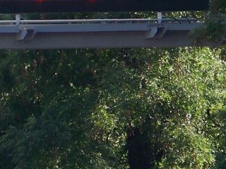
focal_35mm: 1003
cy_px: 116
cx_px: 71
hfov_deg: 2.0
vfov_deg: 1.5
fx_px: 6548
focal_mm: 33.3
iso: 64
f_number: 3.6
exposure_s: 1/200
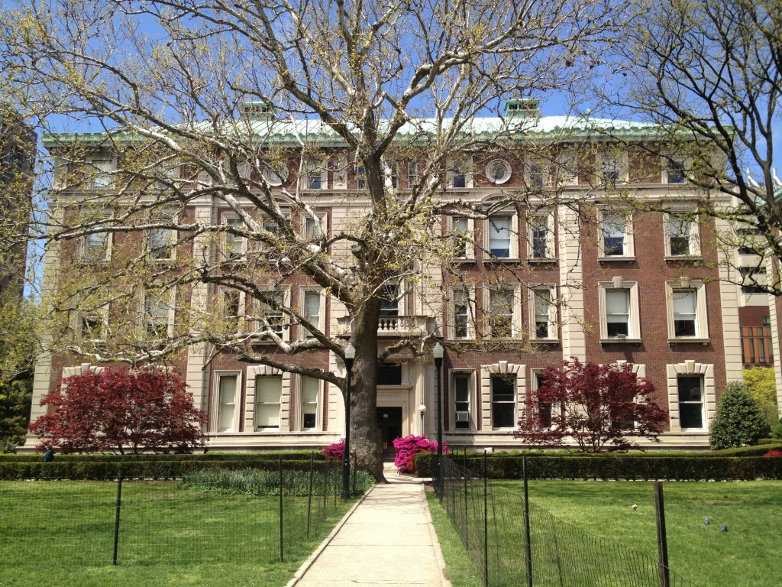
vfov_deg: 40.7
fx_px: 791
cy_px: 294
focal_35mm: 35
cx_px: 391
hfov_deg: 52.6
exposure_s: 1/1004
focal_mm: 4.28
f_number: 2.4
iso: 50
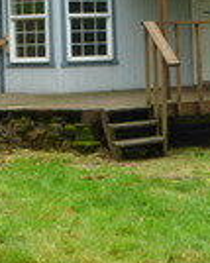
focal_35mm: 91
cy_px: 39
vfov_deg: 20.7
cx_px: 234
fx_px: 708
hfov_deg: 16.4
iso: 160
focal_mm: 6.5
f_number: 3.6
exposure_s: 1/60
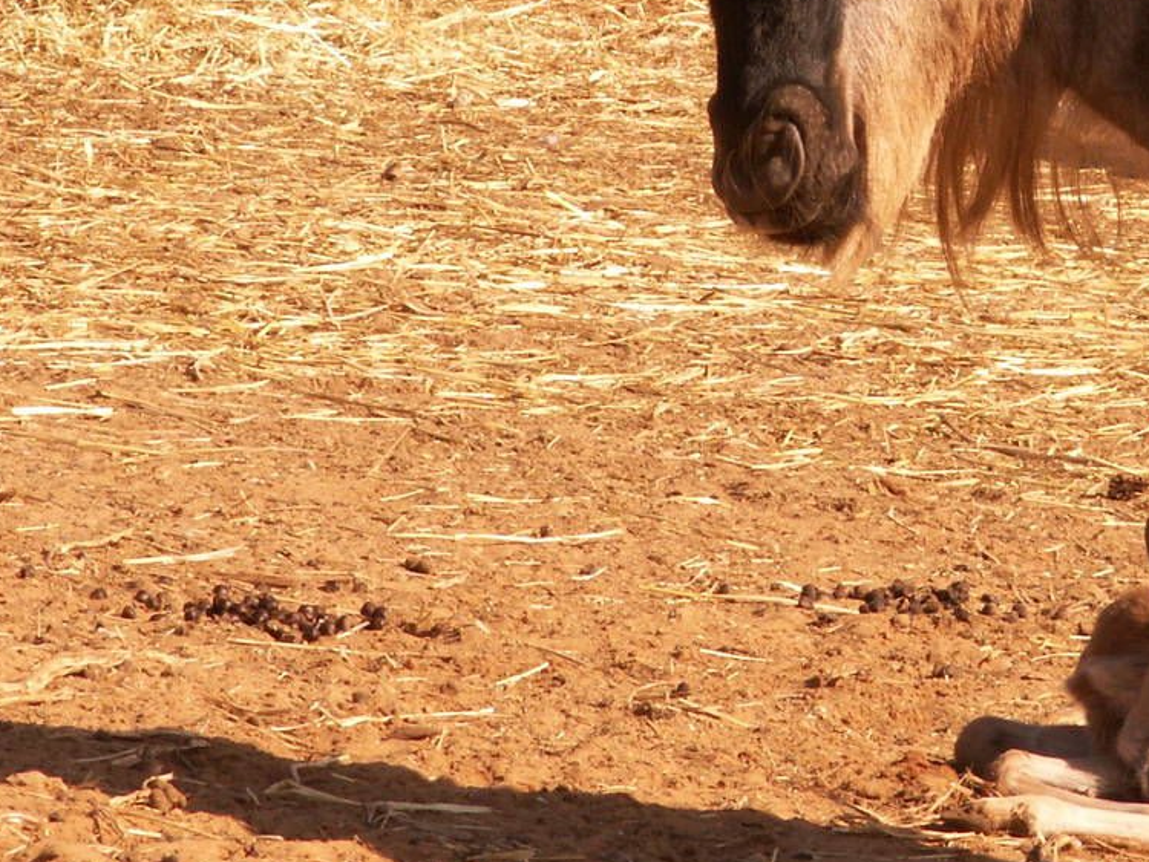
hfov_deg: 5.6
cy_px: 161
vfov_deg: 4.2
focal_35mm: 352
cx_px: 970
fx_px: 11688
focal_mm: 26.96
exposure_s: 1/125
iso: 50
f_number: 8
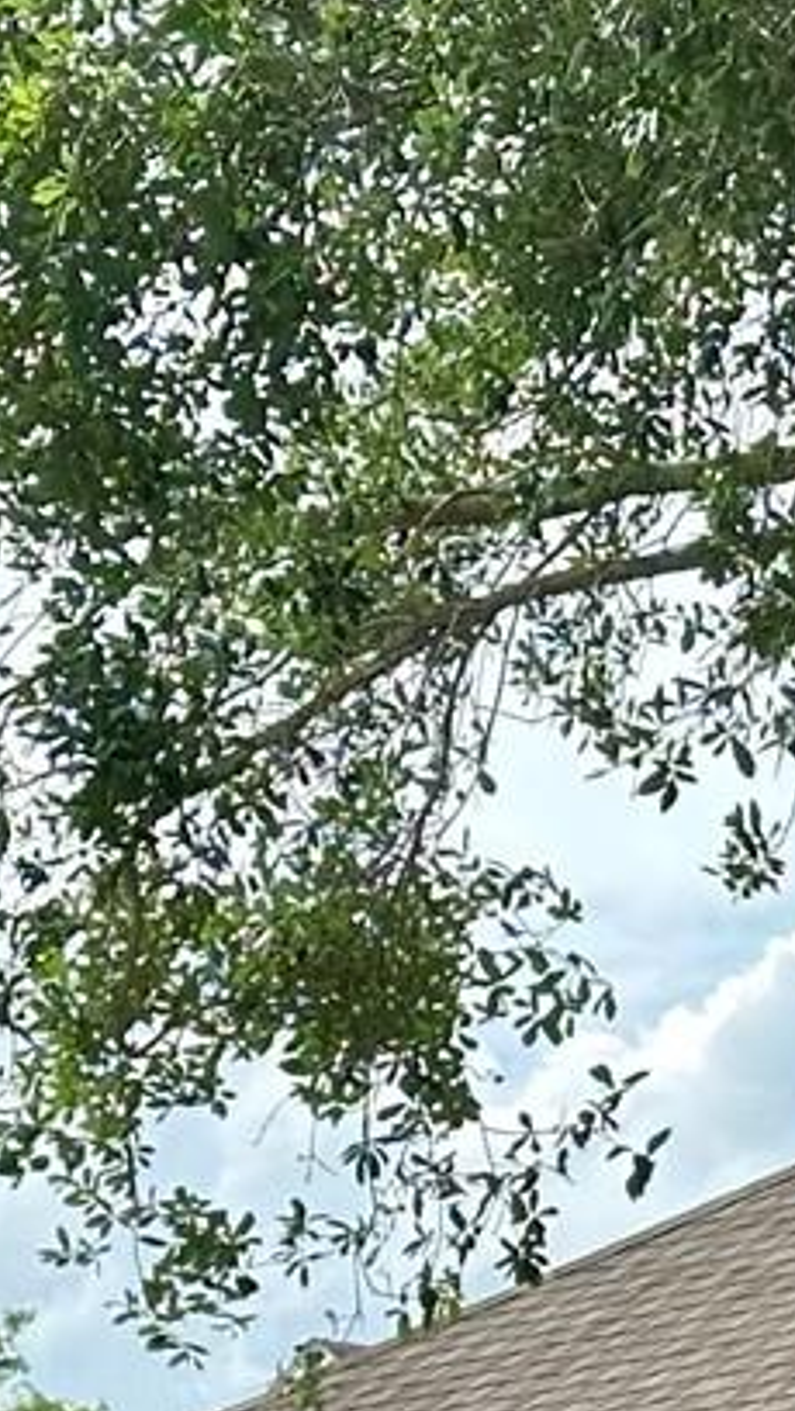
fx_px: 7670
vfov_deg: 10.3
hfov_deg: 5.8
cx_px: 1400
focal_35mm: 205
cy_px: 1895
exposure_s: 1/2732
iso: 64
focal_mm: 6.86
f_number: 1.78
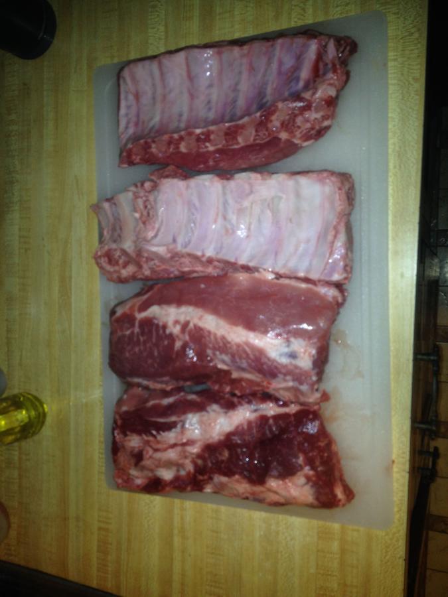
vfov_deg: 52.6
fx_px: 604
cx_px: 224
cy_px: 298
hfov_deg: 40.7
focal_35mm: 35
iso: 64
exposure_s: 1/16
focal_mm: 4.28
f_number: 2.4
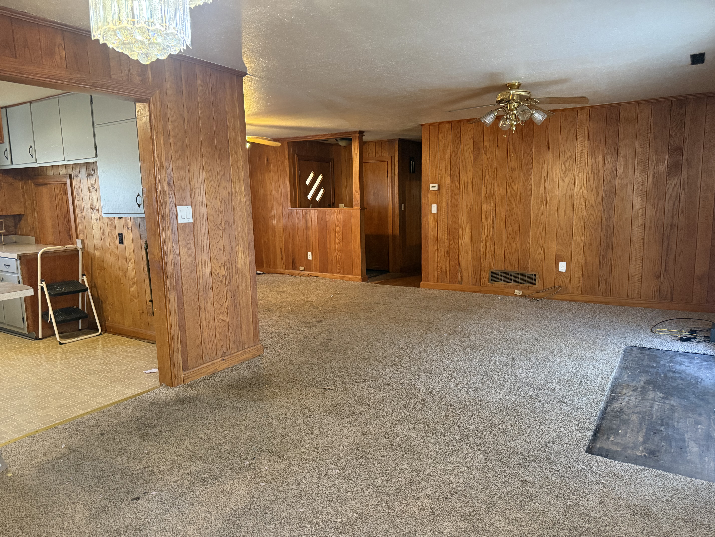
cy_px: 268
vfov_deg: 56.8
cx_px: 358
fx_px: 496
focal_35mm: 24
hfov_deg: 71.6
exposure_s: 1/60
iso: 640
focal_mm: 6.76
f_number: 1.78
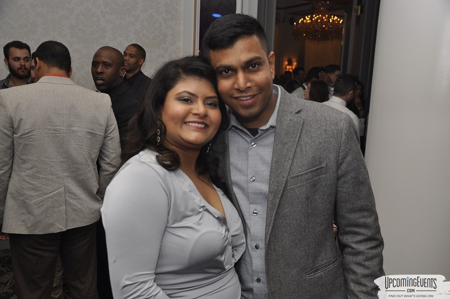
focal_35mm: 36
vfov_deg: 36.8
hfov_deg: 53.2
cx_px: 225
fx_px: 449
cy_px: 150
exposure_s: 1/60
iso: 400
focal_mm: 24
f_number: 5
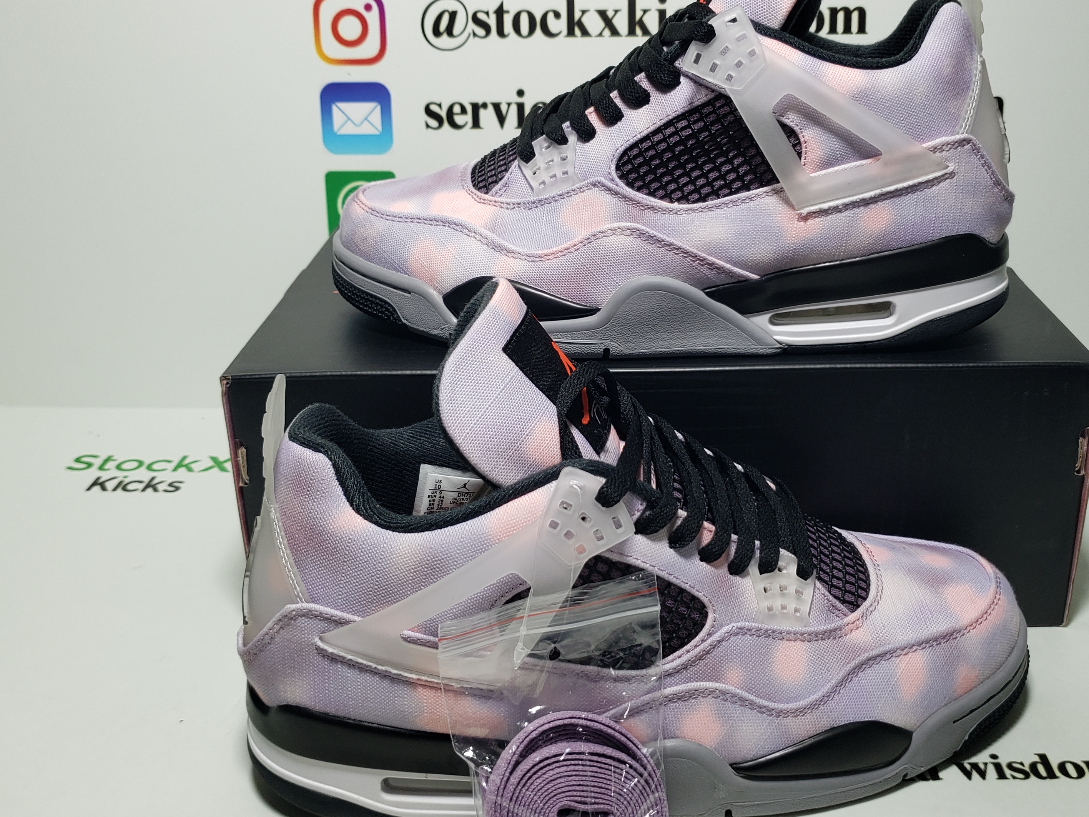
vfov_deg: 38.7
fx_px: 1164
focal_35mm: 37
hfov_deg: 50.0
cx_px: 611
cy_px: 388
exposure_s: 1/359
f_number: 1.5
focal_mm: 4.3
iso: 50
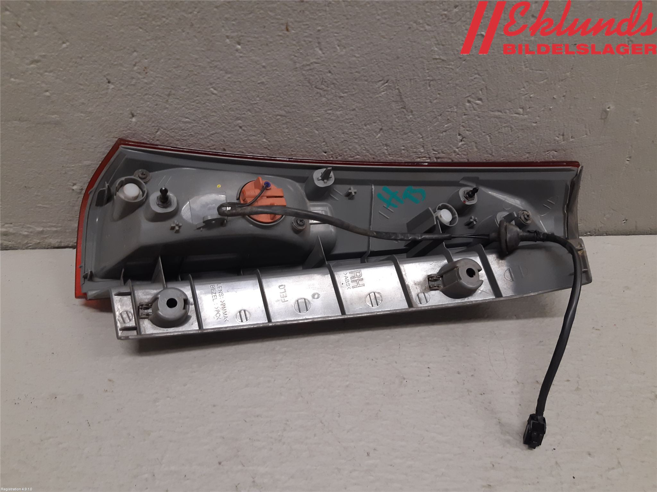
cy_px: 246
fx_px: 493
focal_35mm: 26
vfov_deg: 53.1
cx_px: 328
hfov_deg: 67.3
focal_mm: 3.93
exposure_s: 1/50
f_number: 1.7
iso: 100
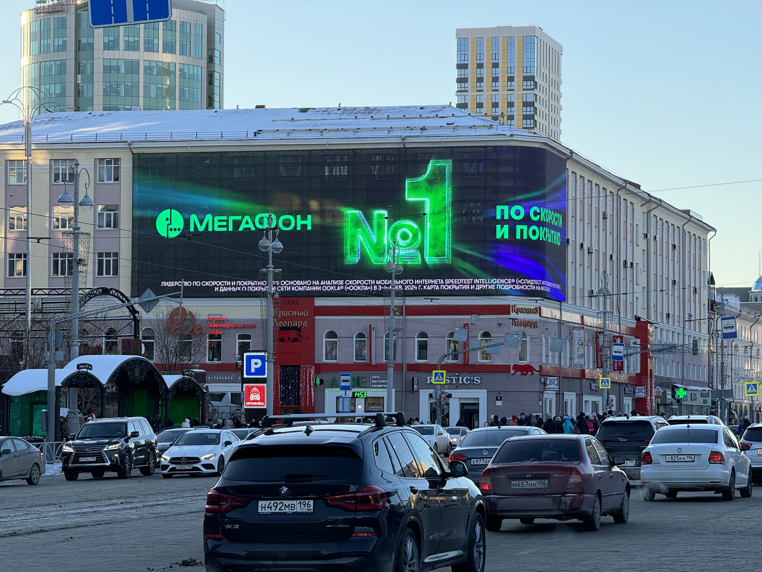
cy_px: 286
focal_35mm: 120
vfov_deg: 12.3
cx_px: 381
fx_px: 2642
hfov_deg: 16.4
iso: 50
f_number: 2.8
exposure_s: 1/249
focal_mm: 15.66
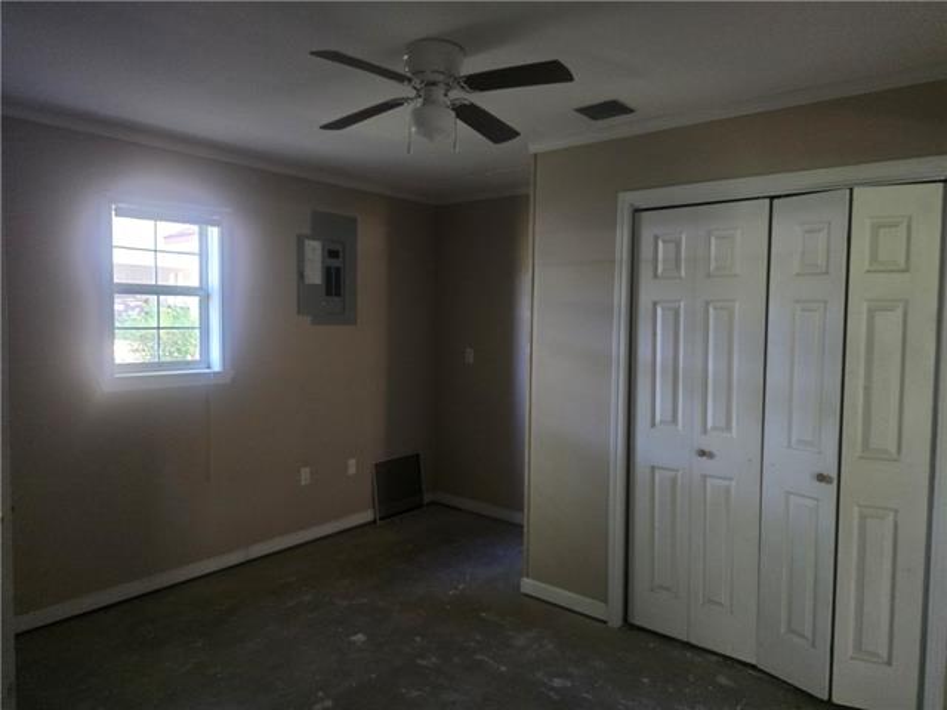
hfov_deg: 73.9
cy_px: 355
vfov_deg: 58.9
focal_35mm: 23
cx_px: 474
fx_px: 629
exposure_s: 1/40
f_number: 1.7
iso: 1600
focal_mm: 6.3
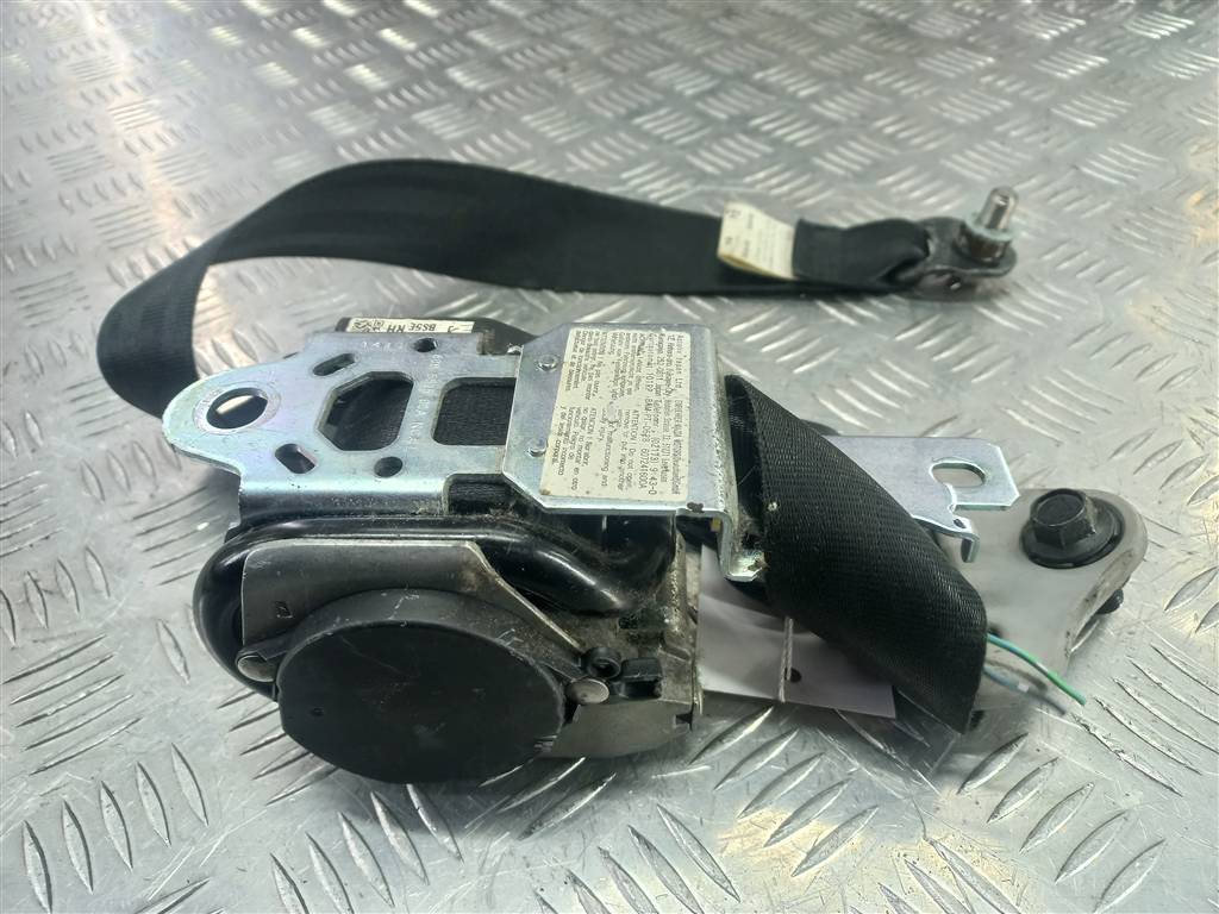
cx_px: 610
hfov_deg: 69.4
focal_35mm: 25
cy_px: 457
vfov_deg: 54.9
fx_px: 880
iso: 80
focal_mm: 4.6
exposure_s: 1/50
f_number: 1.8
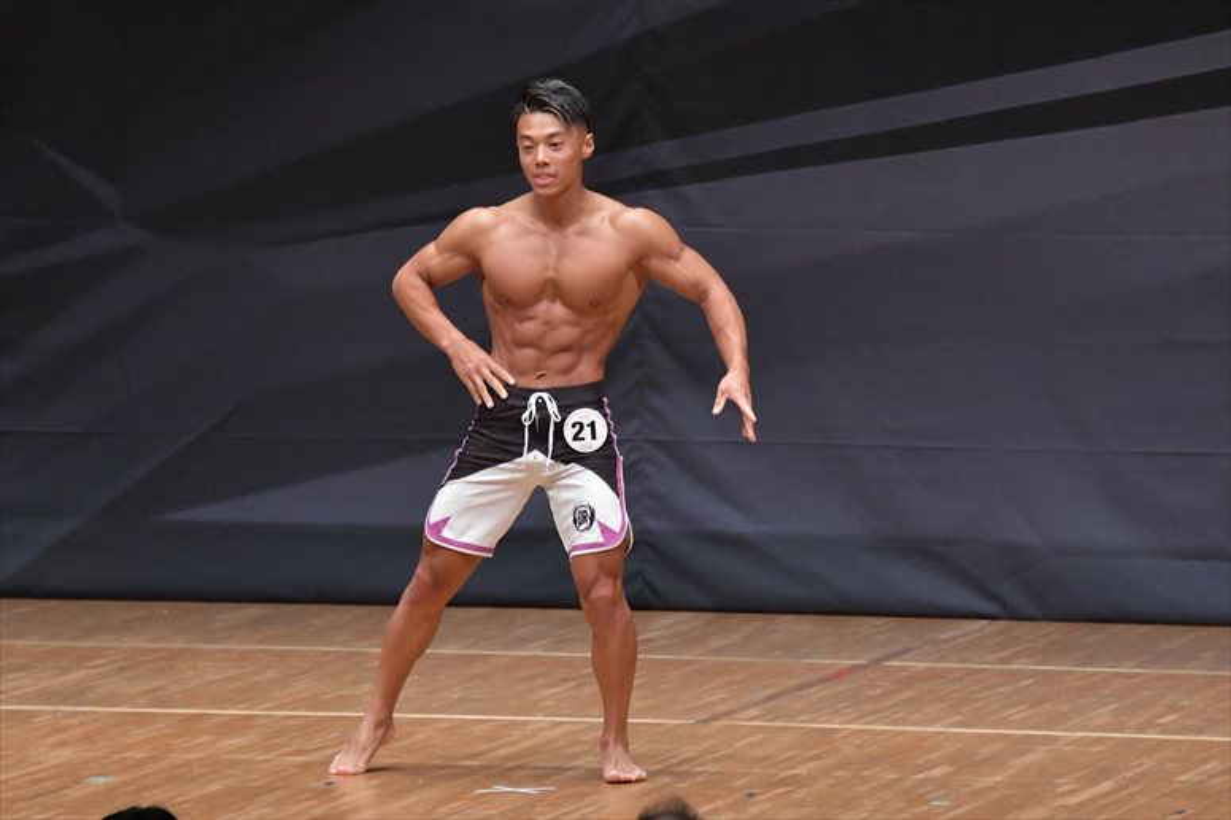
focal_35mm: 300
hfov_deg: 6.9
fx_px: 10253
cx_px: 616
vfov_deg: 4.6
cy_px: 410
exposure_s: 1/400
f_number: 5.6
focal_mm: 200
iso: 6400
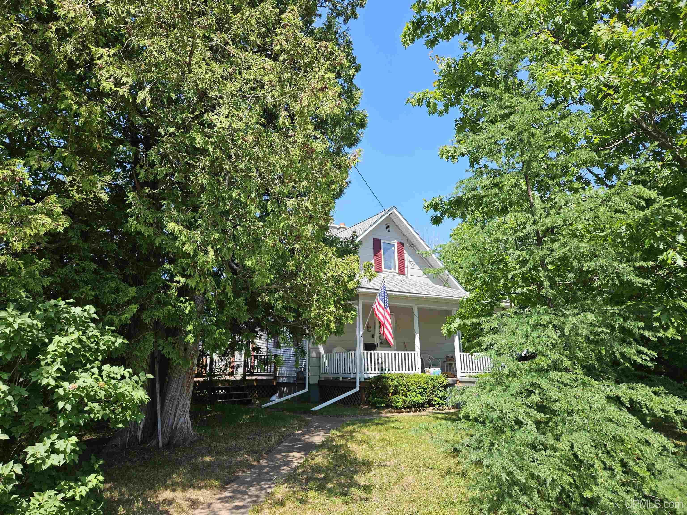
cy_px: 258
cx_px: 344
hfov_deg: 73.9
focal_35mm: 23
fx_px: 456
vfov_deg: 58.9
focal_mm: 5.4
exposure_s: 1/740
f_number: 1.8
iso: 25
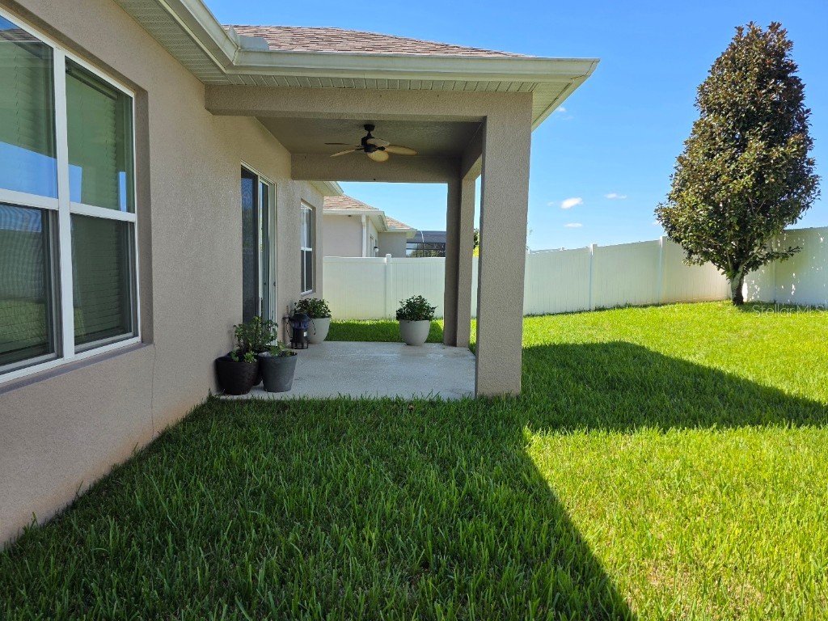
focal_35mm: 23
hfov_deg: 73.9
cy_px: 310
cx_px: 414
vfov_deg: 58.9
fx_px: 550
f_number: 1.7
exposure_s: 1/3333
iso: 80
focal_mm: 6.3
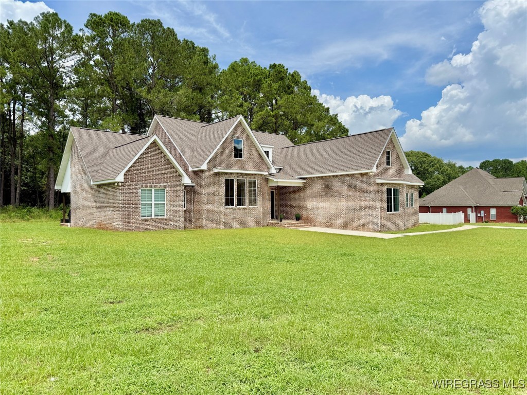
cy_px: 198
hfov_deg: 71.6
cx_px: 264
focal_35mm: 24
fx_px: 365
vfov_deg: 56.8
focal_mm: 6.76
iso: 80
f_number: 1.78
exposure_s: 1/4673
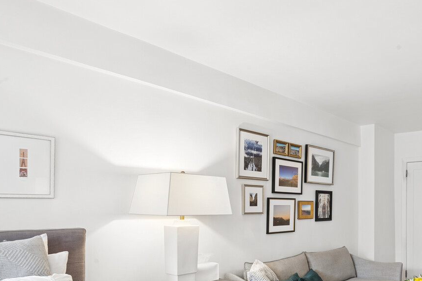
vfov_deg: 44.6
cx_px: 349
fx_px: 328
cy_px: 217
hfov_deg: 59.3
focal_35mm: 28
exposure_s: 2.5
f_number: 13
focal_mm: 16
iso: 200
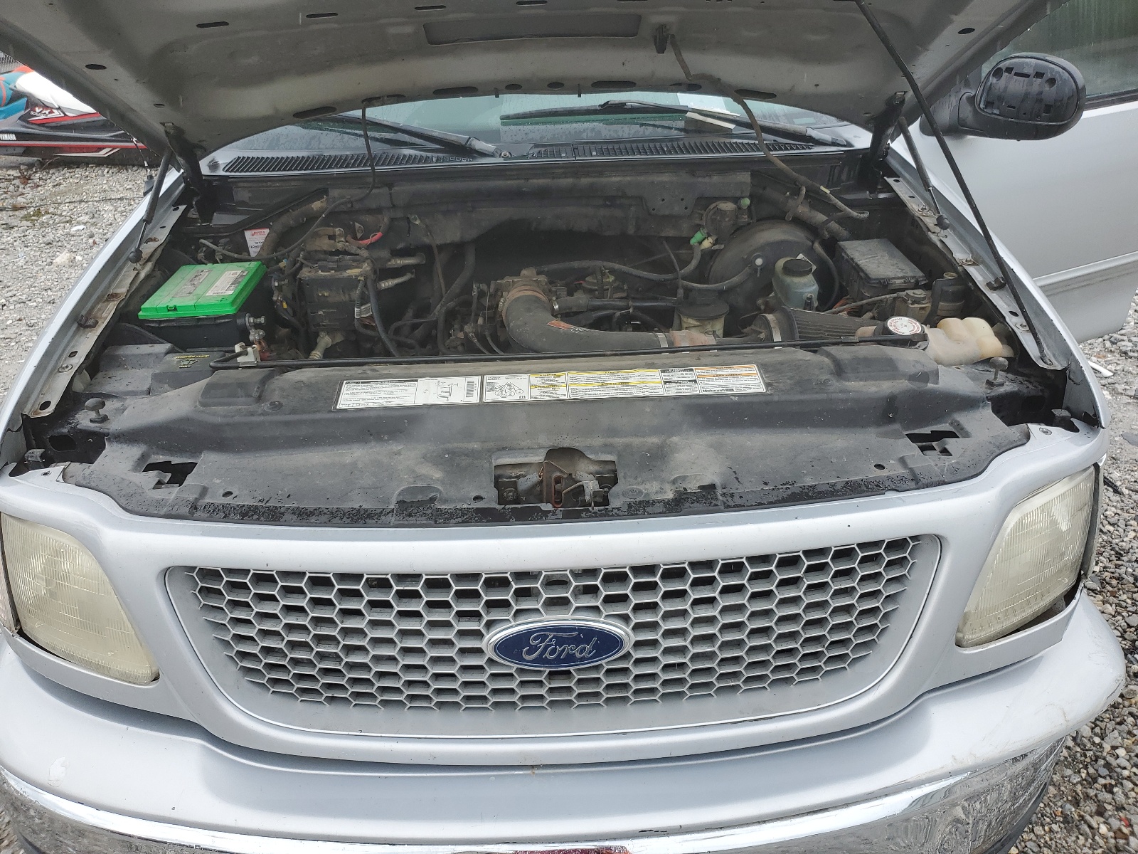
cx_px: 569
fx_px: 855
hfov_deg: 67.3
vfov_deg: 53.1
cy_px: 427
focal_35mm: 26
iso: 50
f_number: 1.5
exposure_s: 1/769
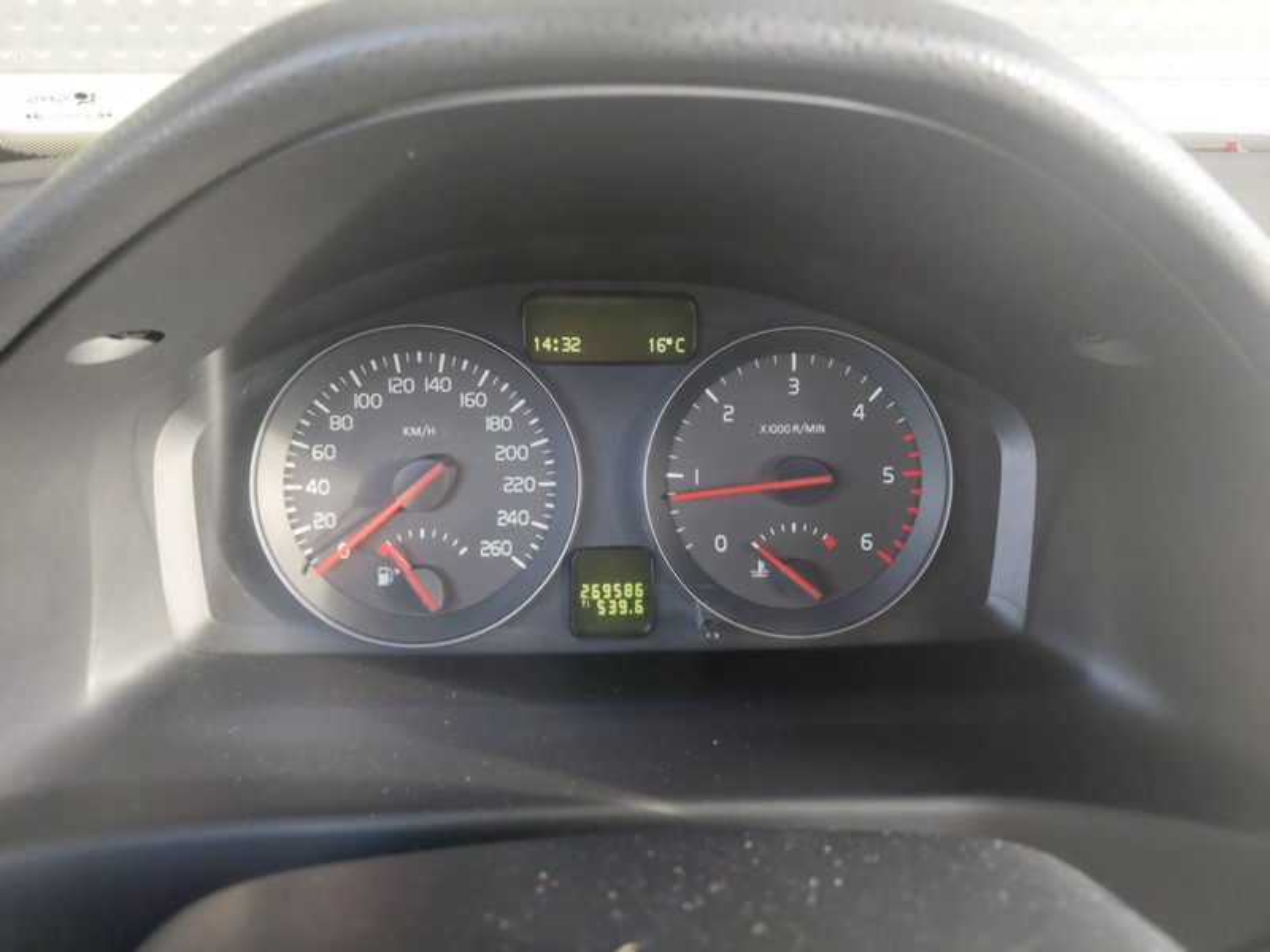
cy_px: 476
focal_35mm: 25
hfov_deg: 69.4
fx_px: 917
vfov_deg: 54.9
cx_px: 635
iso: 400
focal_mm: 5.23
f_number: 1.8
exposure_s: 1/50
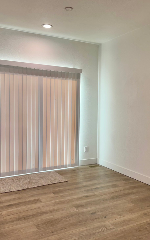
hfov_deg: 36.2
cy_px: 120
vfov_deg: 55.3
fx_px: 229
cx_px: 84
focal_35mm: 35
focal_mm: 6.76
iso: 80
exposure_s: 1/120
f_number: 1.78
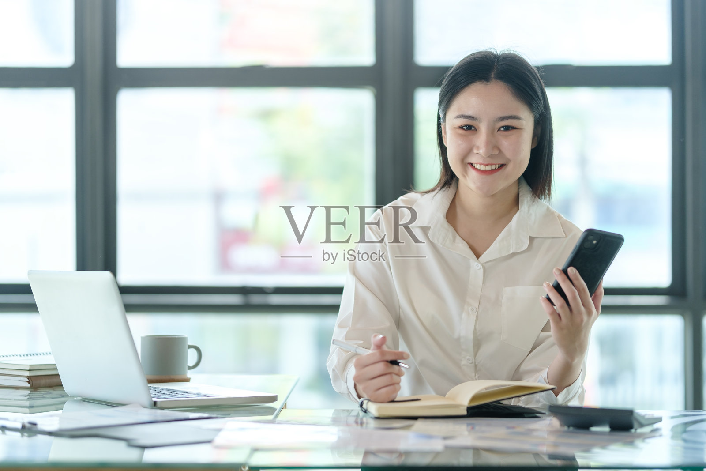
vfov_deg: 16.3
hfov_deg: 24.2
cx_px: 353
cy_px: 236
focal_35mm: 84
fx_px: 1647
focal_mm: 56
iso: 160
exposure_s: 1/680
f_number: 1.4
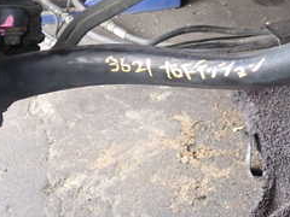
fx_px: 670
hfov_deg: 23.8
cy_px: 16
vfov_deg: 18.1
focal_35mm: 80
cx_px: 254
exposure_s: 1/50
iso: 200
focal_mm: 5.79
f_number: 2.4
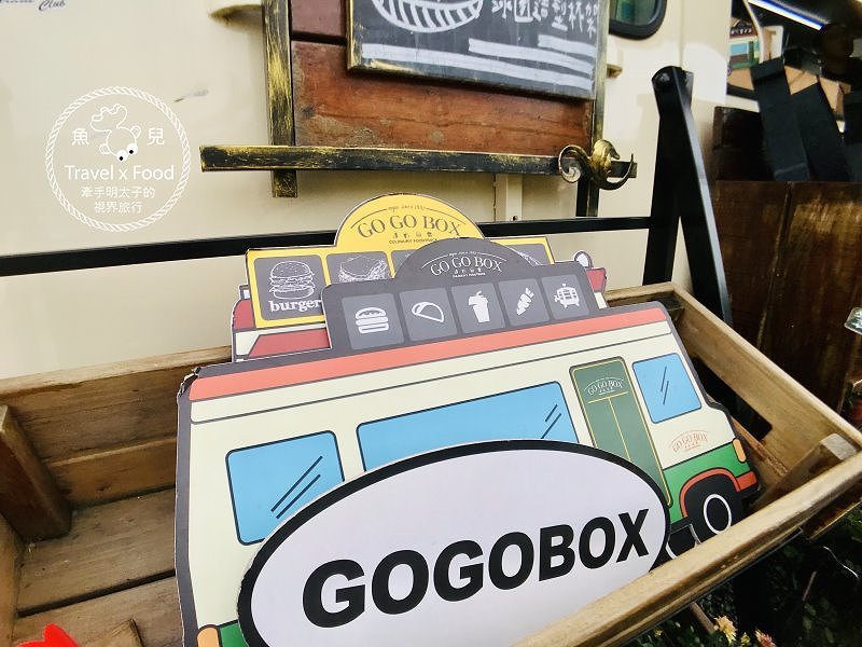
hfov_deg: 63.4
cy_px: 324
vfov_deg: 49.7
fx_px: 697
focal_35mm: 28
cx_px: 431
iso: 20
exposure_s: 1/903
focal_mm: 3.99
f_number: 1.8
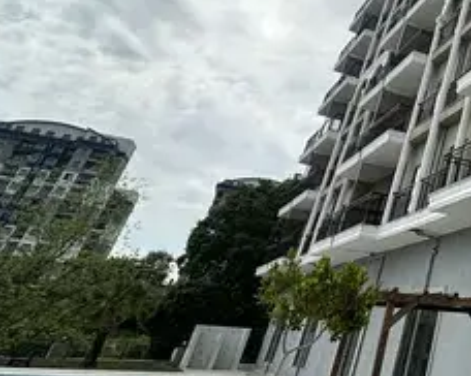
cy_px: 17
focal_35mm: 40
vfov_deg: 34.5
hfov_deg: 32.7
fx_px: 557
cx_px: 627
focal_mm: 2.22
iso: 50
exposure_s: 1/1689
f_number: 2.2
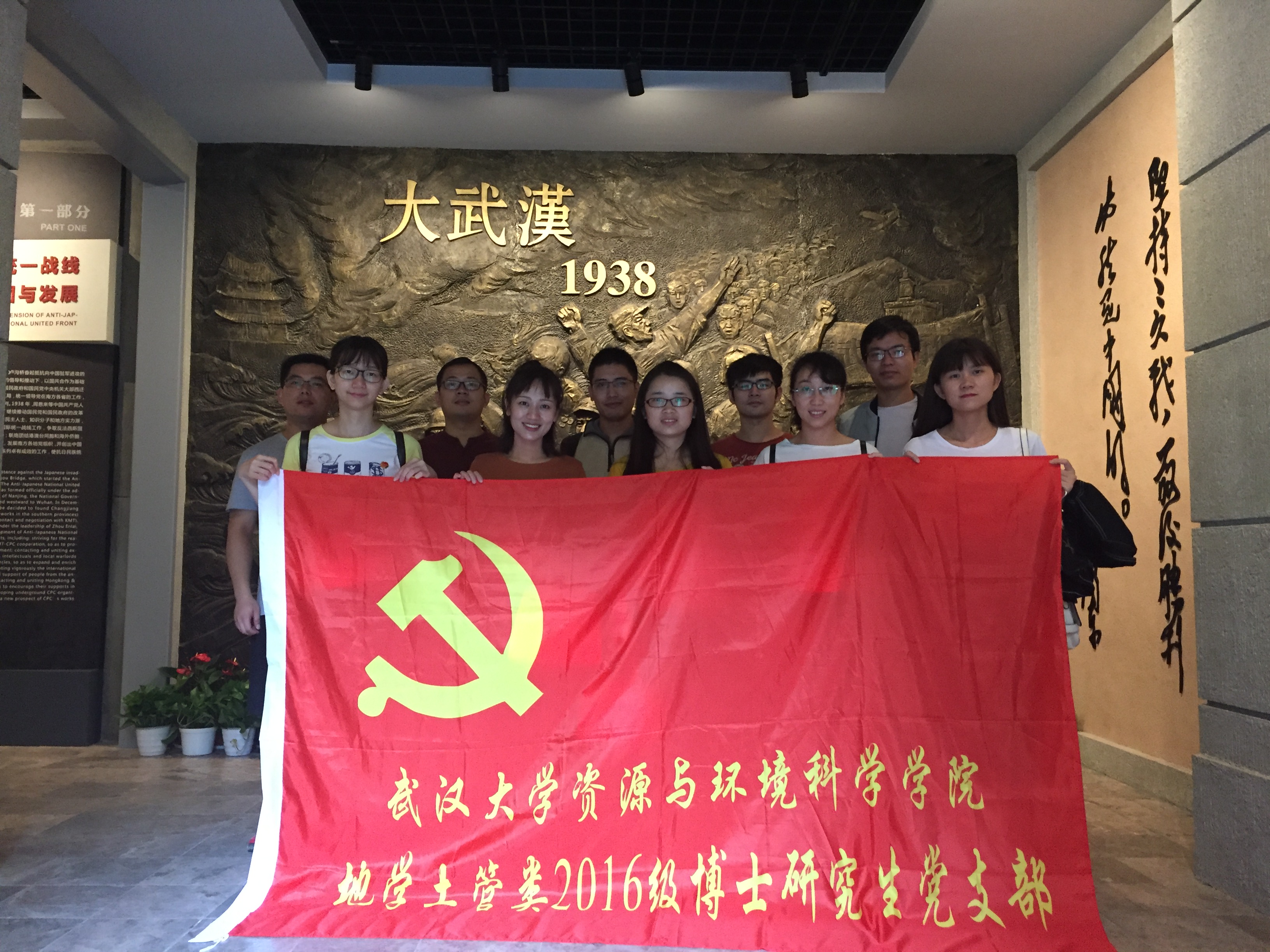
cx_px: 635
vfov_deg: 48.2
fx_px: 1064
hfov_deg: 61.7
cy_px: 476
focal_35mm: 29
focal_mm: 4.15
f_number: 2.2
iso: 250
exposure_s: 1/20
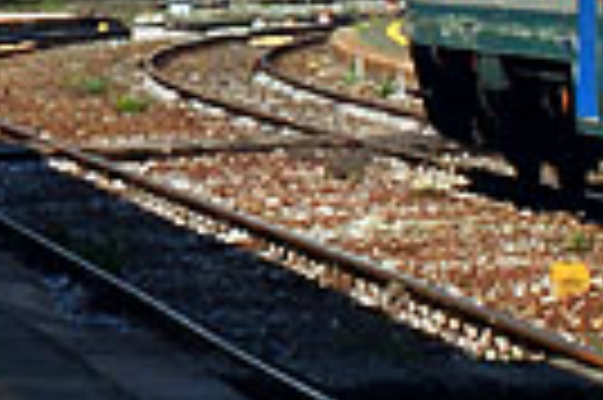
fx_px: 8646
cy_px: -364
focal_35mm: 517
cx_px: -171
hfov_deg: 4.0
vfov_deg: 2.6
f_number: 9
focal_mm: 45
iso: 200
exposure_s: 1/400
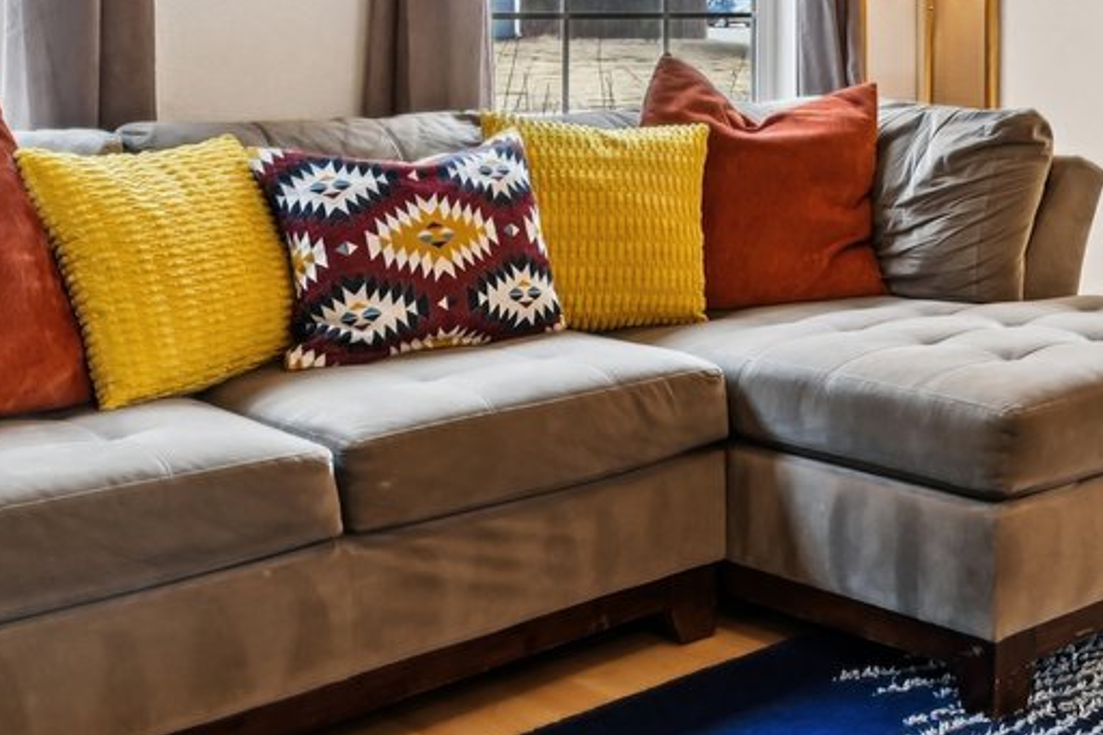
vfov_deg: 23.0
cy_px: -27
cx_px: 1277
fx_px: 1715
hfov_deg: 30.9
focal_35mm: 56
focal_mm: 14
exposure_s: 1/8
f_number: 11
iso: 400
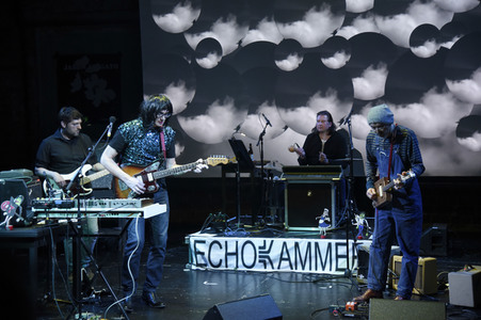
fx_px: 734
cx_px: 240
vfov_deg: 24.6
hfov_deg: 36.3
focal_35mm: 55
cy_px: 160
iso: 1600
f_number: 4
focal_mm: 55
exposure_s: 1/50
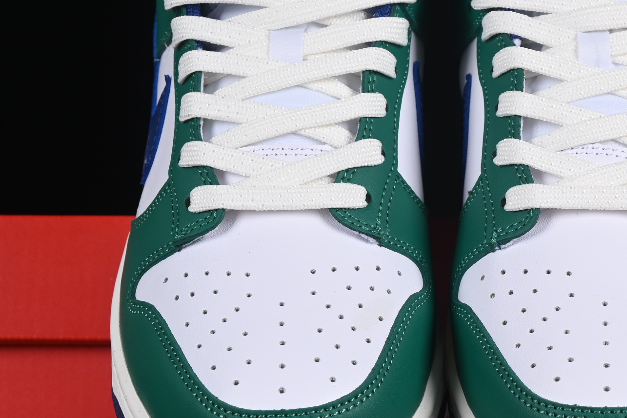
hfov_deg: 13.1
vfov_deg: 8.8
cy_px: 248
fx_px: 2717
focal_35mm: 156
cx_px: 450
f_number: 8
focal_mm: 48
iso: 160
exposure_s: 1/80
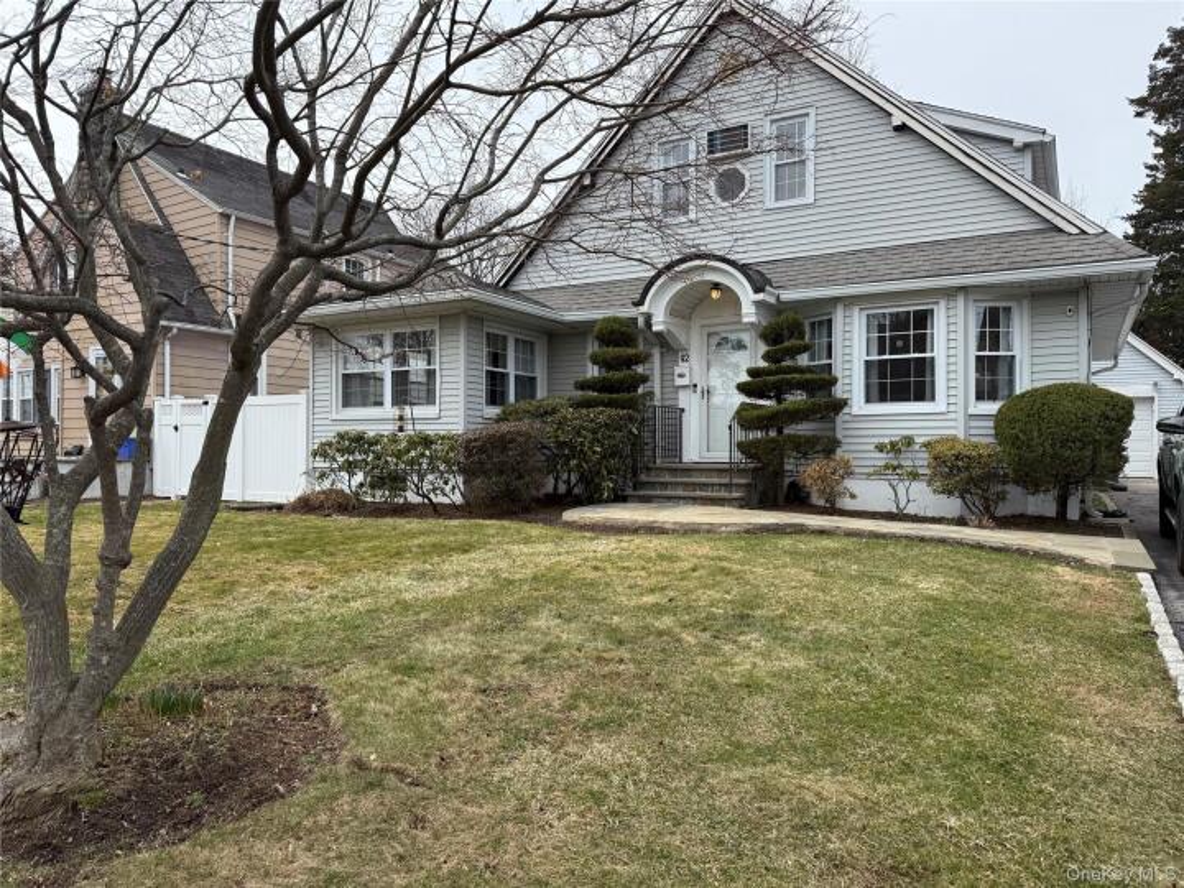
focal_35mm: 24
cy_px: 444
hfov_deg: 71.6
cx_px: 592
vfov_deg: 56.8
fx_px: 821
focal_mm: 6.76
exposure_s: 1/2801
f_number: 1.78
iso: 100
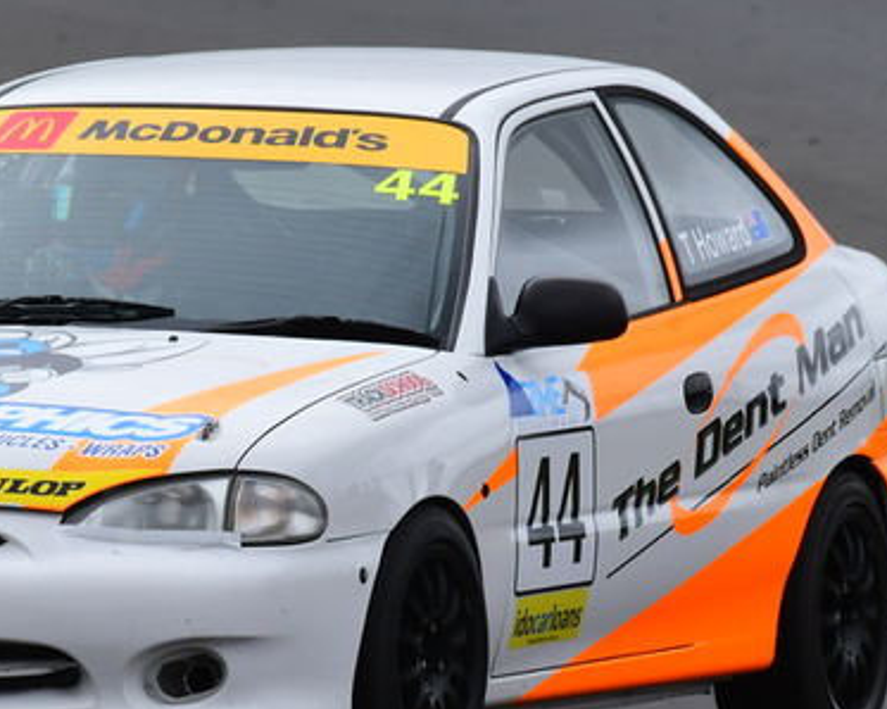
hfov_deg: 1.3
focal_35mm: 1512
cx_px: 181
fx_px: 39672
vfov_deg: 1.0
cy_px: 359
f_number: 13
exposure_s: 1/640
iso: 640
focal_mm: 500
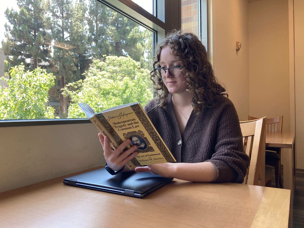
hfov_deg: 63.4
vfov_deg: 49.7
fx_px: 246
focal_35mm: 28
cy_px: 114
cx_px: 152
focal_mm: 3.99
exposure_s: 1/120
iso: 50
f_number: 1.8
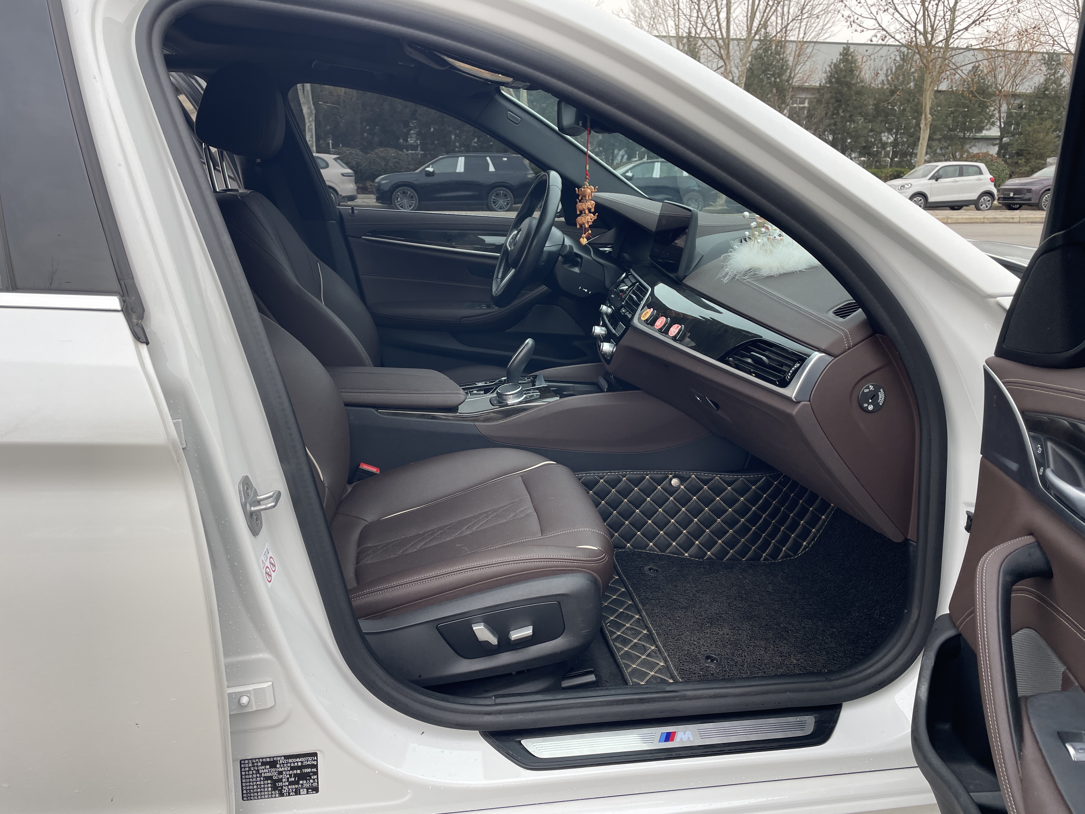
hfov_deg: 67.3
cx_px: 542
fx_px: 815
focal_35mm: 26
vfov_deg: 53.1
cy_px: 407
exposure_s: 1/278
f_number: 1.6
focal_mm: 4.2
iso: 32
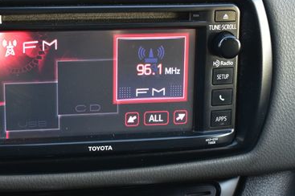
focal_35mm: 89
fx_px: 729
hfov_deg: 22.8
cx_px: 103
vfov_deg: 15.3
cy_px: 104
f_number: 6.3
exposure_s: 1/15
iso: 720
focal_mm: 34
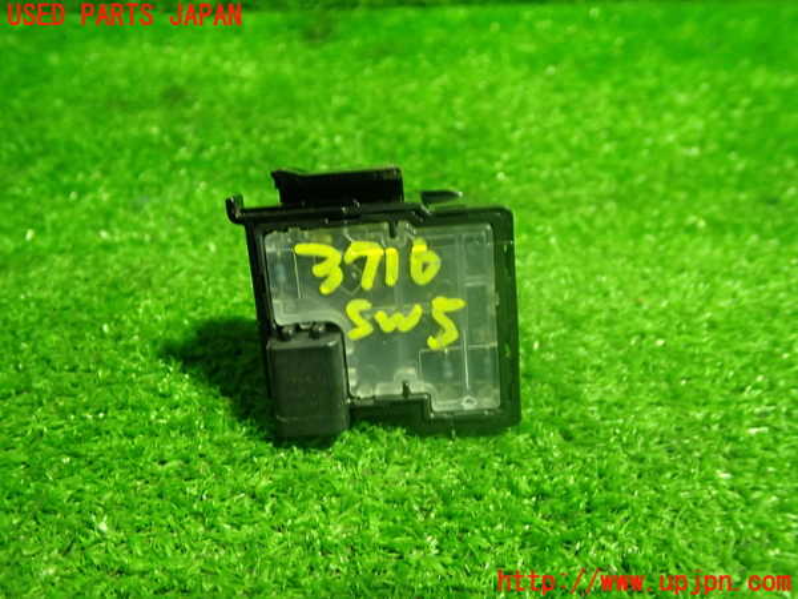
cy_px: 300
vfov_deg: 46.8
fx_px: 692
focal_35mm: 30
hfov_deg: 60.0
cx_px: 399
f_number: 2.3
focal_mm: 5.4
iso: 400
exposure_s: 1/30
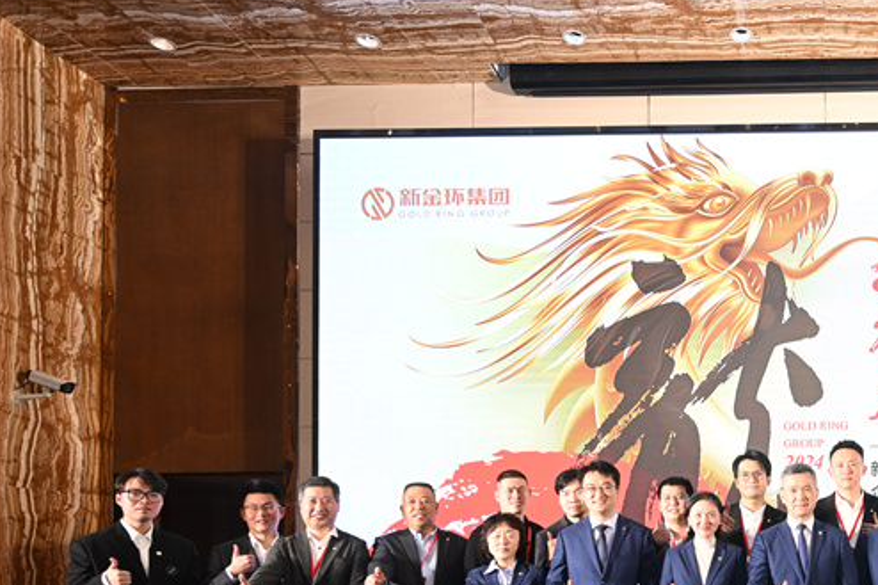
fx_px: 853
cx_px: 791
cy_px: 541
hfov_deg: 48.7
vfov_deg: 35.3
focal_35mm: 35
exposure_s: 1/125
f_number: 4
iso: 800
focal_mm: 18
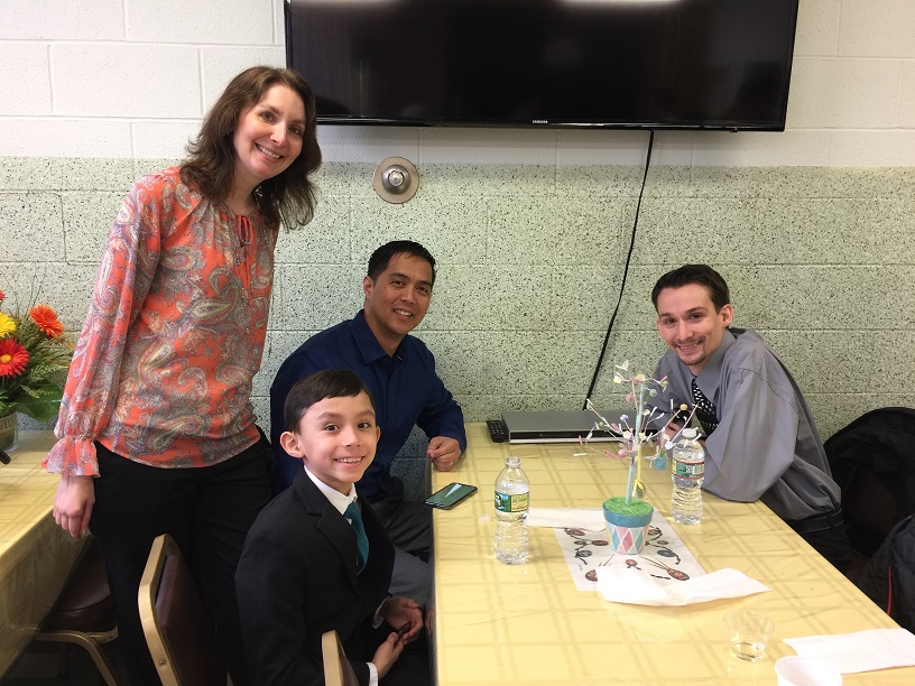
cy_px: 343
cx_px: 458
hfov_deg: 61.7
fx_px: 767
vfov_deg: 48.2
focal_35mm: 29
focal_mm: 4.15
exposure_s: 1/15
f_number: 2.2
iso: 32
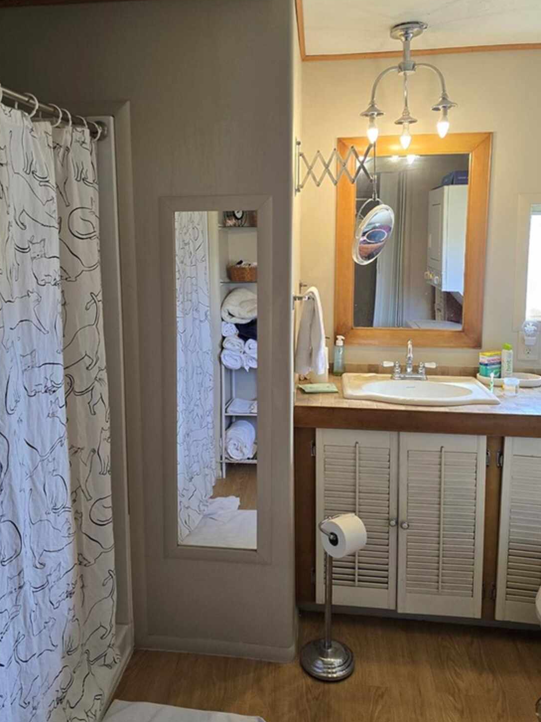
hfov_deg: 51.4
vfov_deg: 65.1
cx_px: 263
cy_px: 313
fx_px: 563
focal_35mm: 27
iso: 160
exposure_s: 1/120
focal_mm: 6.3
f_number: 1.7
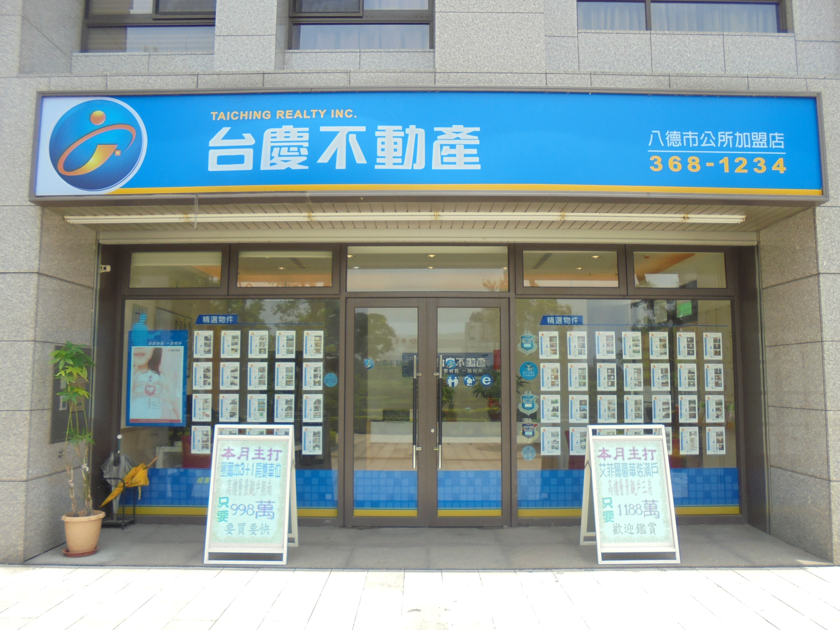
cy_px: 315
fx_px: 631
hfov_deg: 67.3
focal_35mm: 26
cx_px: 420
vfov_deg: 53.1
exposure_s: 1/400
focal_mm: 4.6
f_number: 3.5
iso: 100
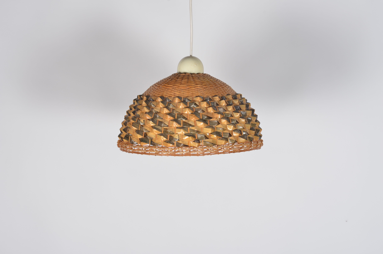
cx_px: 192
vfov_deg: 18.1
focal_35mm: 75
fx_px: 796
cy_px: 127
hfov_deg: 27.0
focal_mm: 50
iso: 100
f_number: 11
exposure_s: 1/125
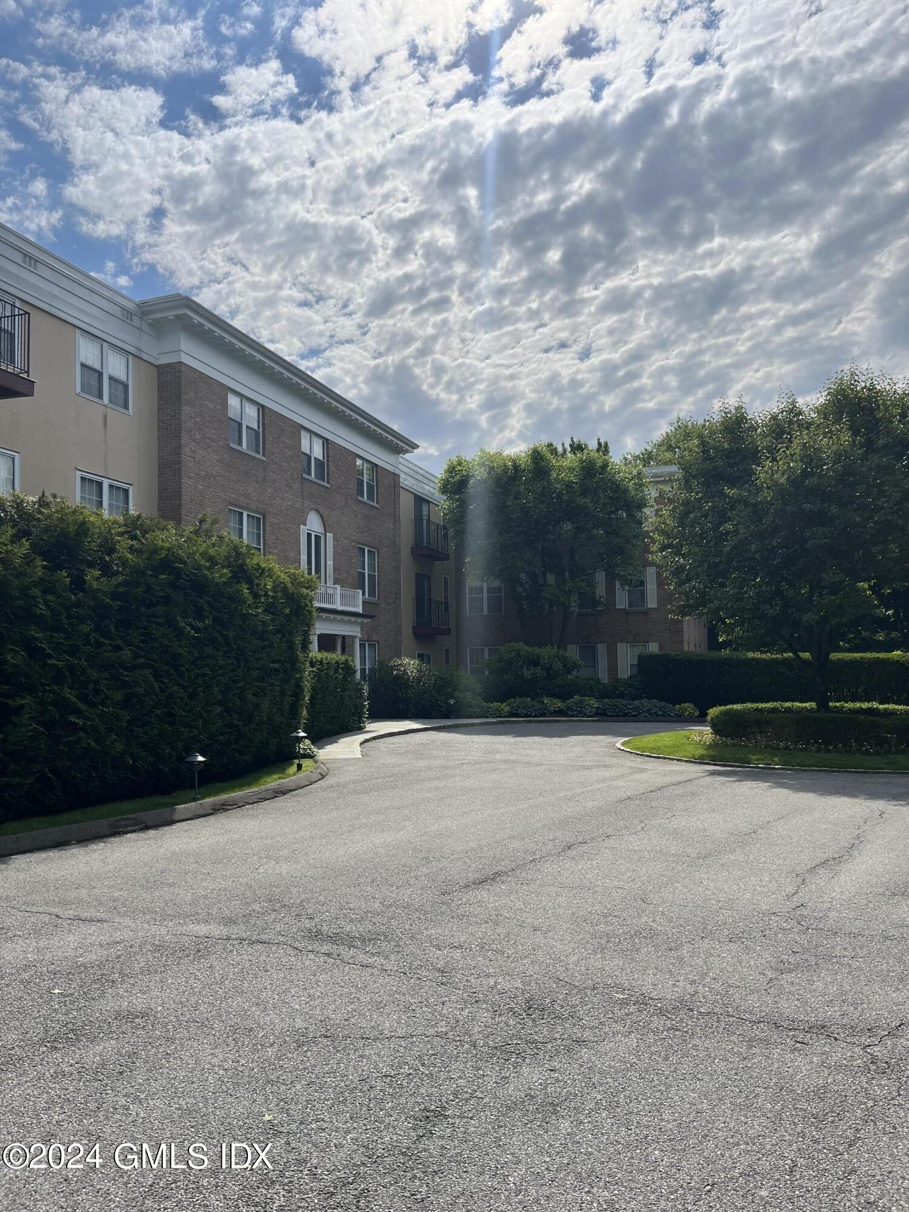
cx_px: 454
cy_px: 606
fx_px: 910
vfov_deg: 67.3
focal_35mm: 26
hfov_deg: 53.1
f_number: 1.6
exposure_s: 1/10870
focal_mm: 5.1
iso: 50
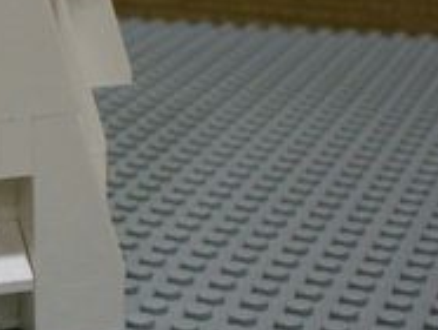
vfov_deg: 11.4
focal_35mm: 129
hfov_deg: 14.8
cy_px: 24
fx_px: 1634
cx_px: -89
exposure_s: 1/25
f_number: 3.1
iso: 400
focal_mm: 8.2
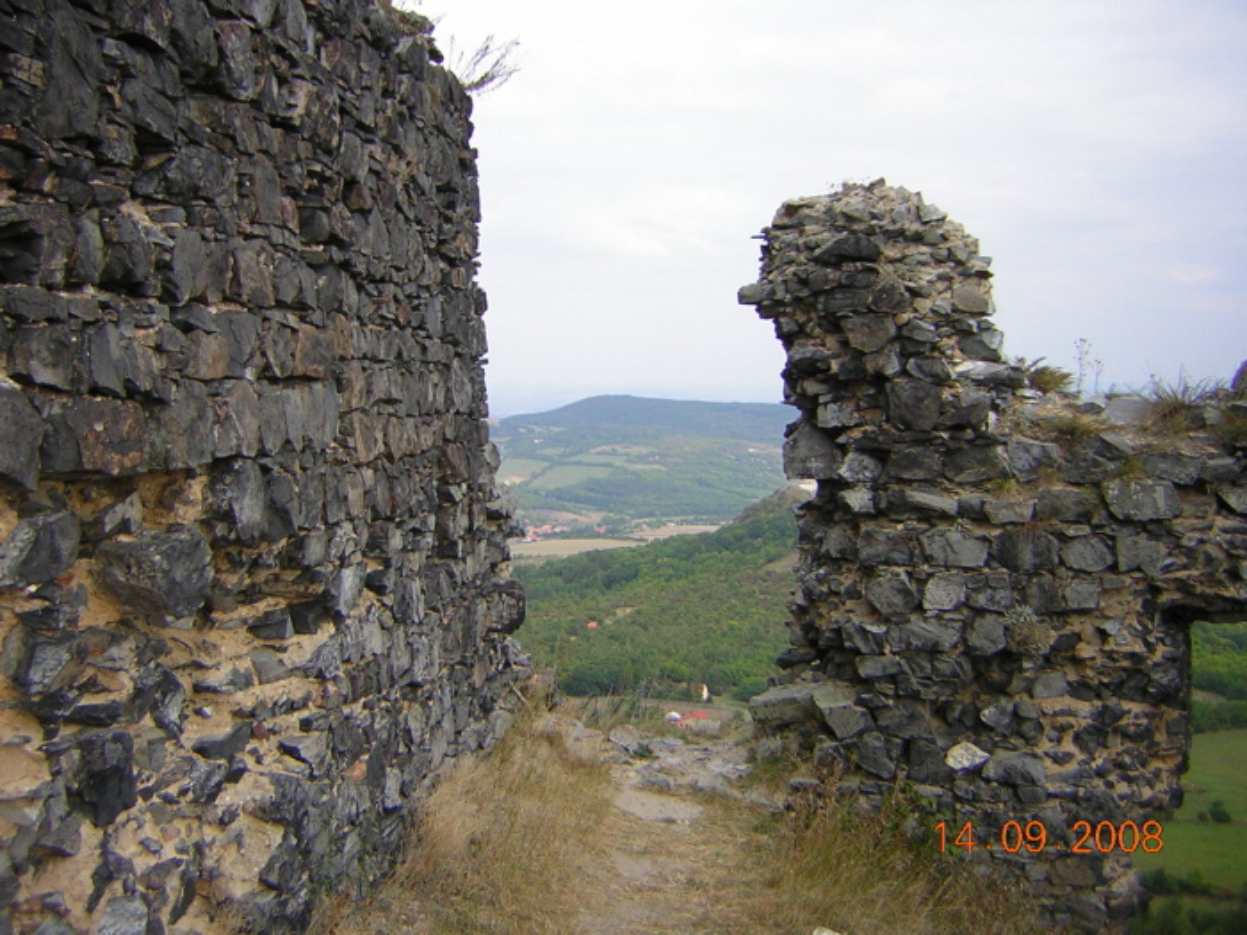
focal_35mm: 36
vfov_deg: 39.7
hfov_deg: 51.4
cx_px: 624
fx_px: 1297
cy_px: 468
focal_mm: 4.7
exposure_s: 1/412
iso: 50
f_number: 2.6
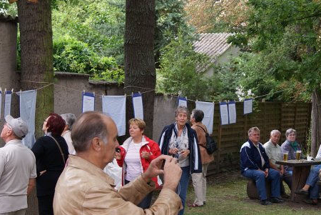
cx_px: 203
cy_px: 129
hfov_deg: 27.0
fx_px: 667
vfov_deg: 18.3
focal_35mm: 75
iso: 160
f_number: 5
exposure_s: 1/60
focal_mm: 35
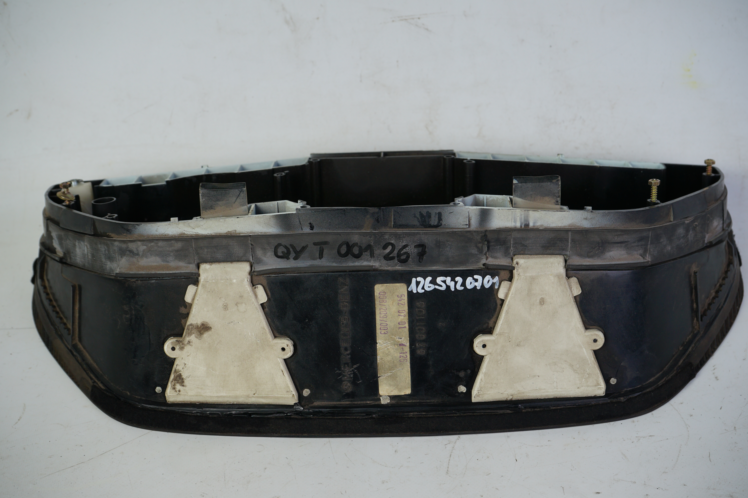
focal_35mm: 58
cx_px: 374
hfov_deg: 34.5
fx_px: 1205
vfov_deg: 23.4
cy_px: 249
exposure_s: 1/160
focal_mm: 58
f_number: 8
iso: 200
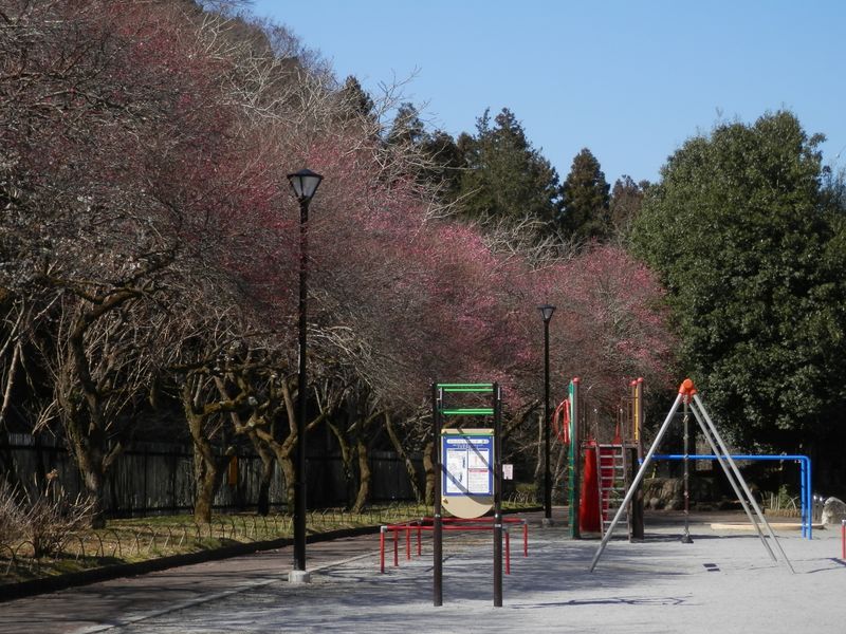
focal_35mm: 80
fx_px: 1955
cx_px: 423
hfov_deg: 24.4
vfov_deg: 18.4
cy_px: 317
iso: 80
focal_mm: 14.4
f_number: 4.6
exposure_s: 1/500
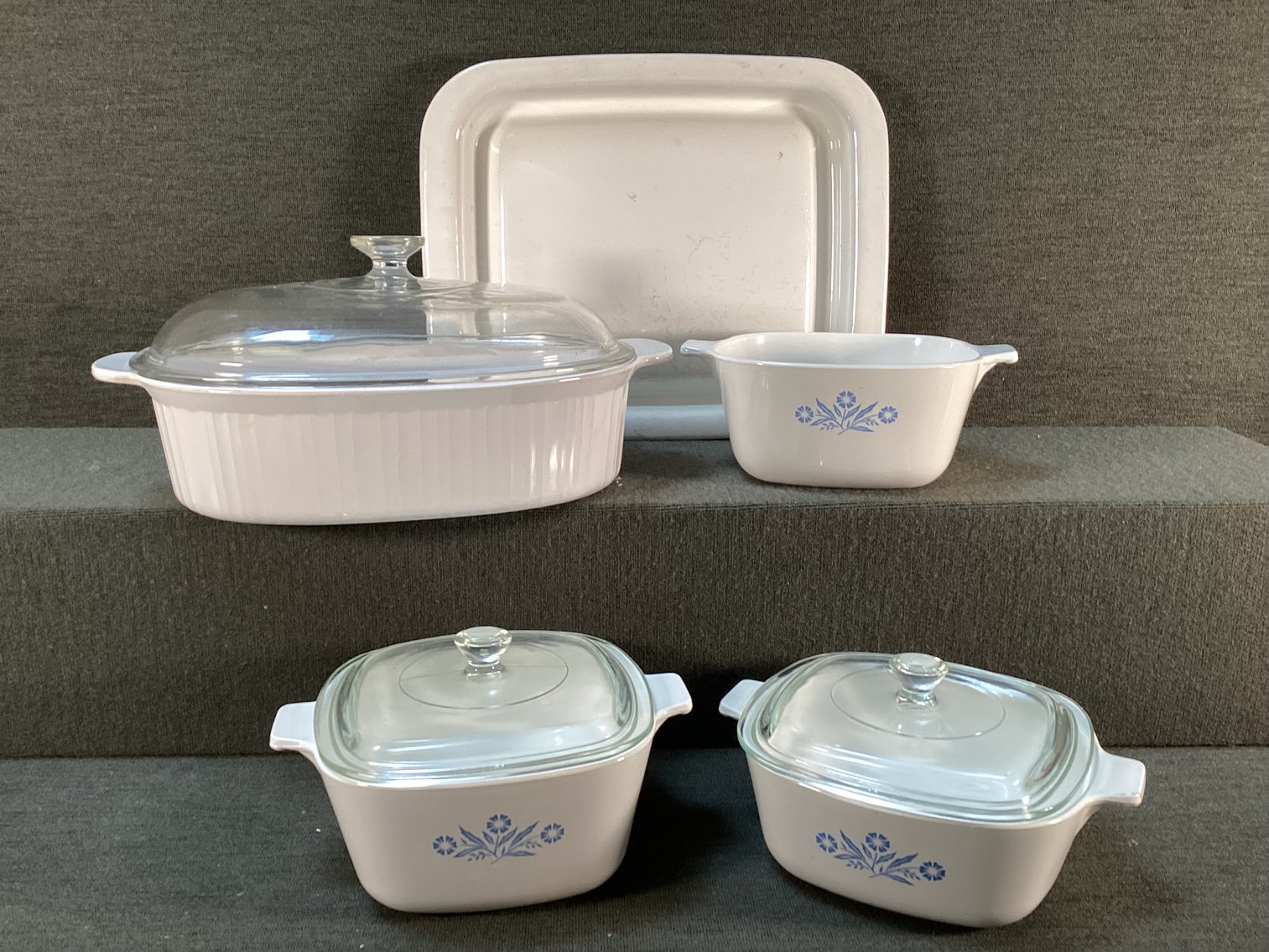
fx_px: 1137
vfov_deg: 45.4
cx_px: 634
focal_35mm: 31
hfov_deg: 58.3
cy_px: 476
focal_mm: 3.3
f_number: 2.4
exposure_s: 1/100
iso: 80
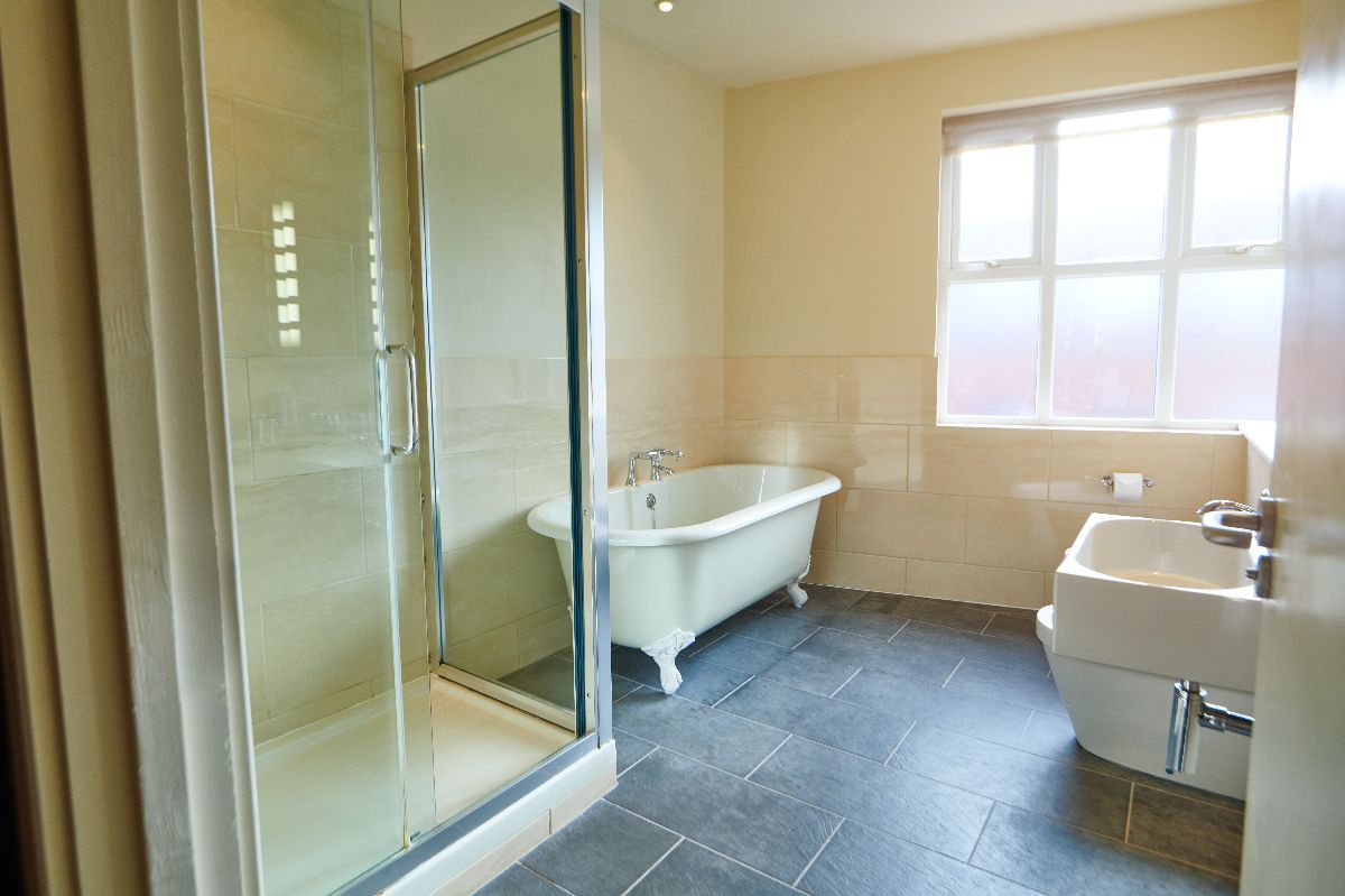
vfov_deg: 64.5
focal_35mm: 19
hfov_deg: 86.9
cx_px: 672
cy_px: 448
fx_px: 710
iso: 500
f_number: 5.6
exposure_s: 1/80
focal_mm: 19
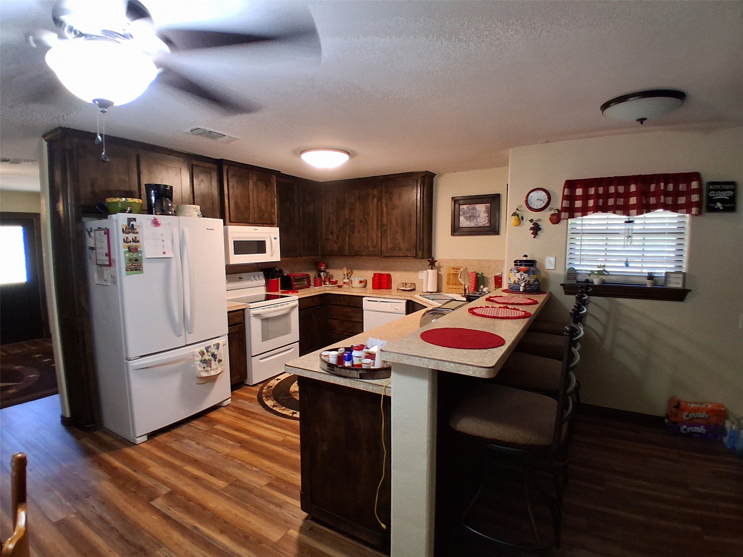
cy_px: 278
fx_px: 365
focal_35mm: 17
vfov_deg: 74.7
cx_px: 372
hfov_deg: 91.0
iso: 200
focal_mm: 1.4
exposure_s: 1/40
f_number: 2.2
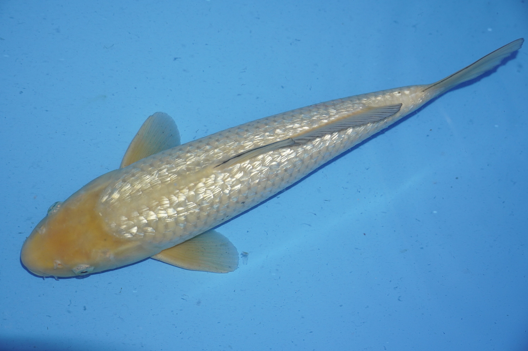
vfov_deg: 24.4
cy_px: 176
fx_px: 813
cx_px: 264
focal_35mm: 56
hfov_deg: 36.0
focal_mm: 37
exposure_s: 1/160
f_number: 4.5
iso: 800
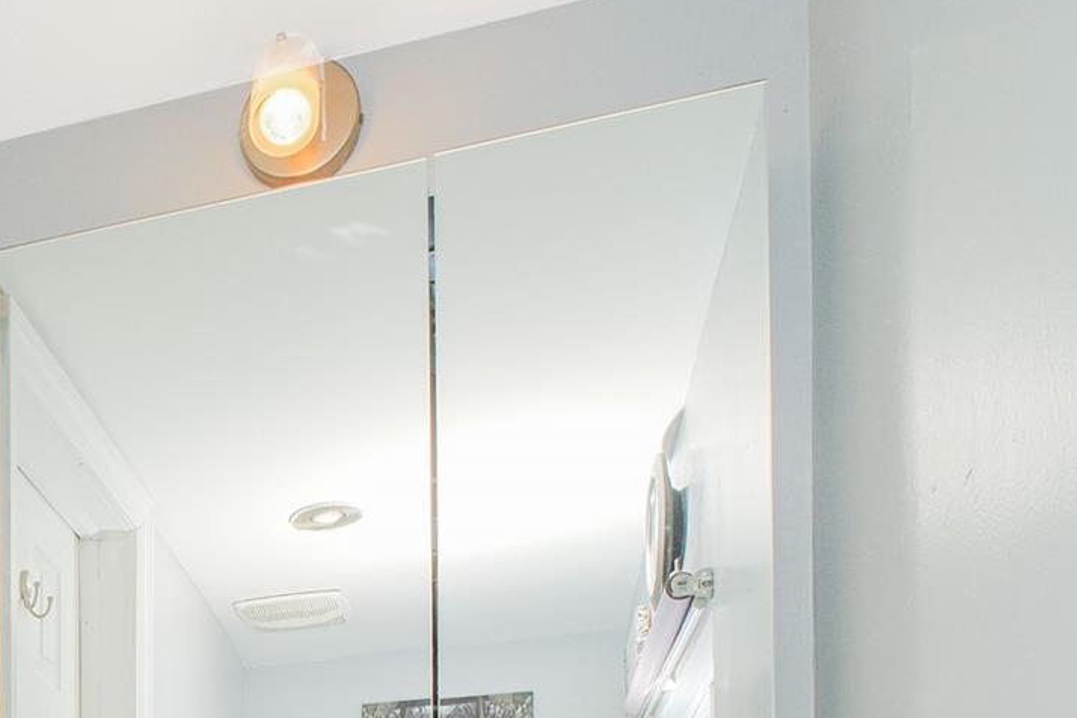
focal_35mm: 43
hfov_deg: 39.2
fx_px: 1286
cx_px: -38
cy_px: 1011
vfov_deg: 25.3
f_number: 8
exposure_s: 1/160
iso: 640
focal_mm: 10
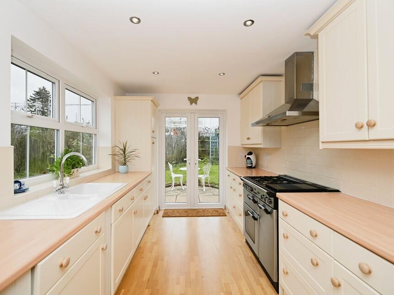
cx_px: 194
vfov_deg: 78.1
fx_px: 182
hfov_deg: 94.5
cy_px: 145
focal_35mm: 16
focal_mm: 14
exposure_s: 1/100
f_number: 5
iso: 100
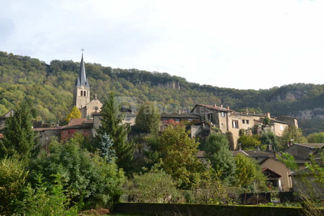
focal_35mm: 39
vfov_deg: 34.2
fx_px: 351
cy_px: 108
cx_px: 162
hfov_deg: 49.6
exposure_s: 1/640
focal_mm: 26
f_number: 13
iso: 800
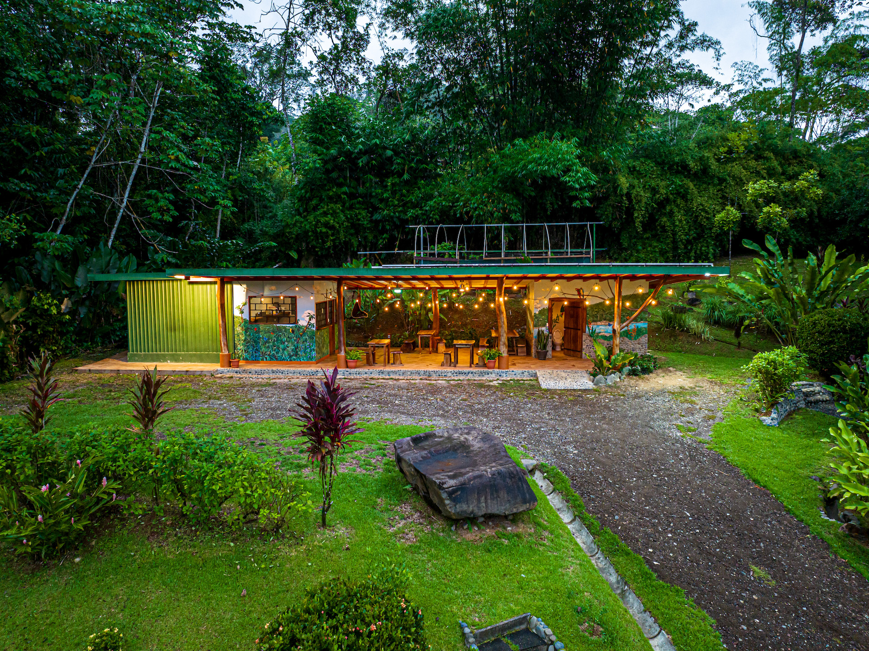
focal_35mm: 24
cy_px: 326
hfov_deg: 71.6
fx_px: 602
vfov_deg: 56.8
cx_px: 434
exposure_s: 1/15
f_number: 2.8
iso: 340
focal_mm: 12.29
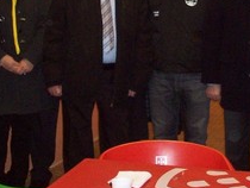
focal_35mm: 102
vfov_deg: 14.3
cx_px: 131
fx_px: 737
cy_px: -4
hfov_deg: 19.2
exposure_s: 1/64
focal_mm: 6.2
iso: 200
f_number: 2.8
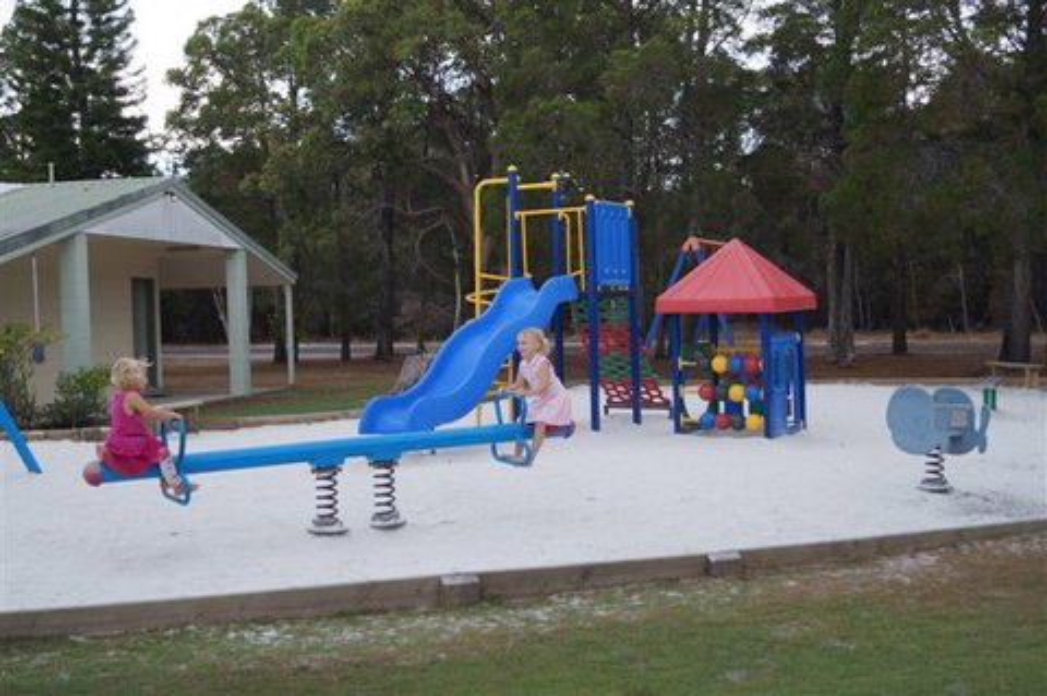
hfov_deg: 46.4
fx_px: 1220
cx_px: 524
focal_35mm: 42
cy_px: 348
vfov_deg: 31.8
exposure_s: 1/160
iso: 500
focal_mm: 28
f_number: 4.5
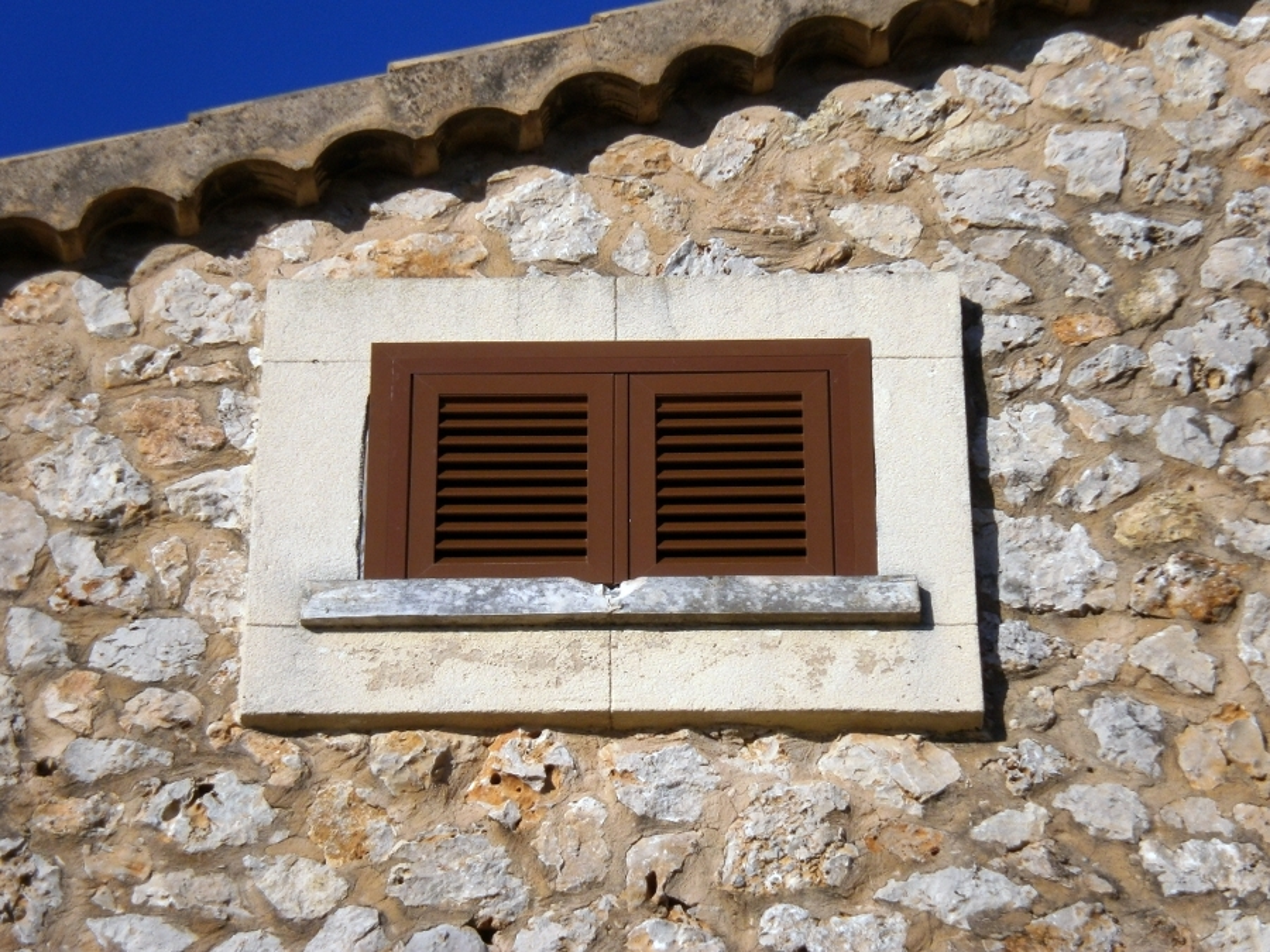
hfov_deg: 15.2
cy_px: 476
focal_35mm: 130
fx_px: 4769
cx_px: 635
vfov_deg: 11.4
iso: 80
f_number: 6.5
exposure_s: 1/500
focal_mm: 23.5
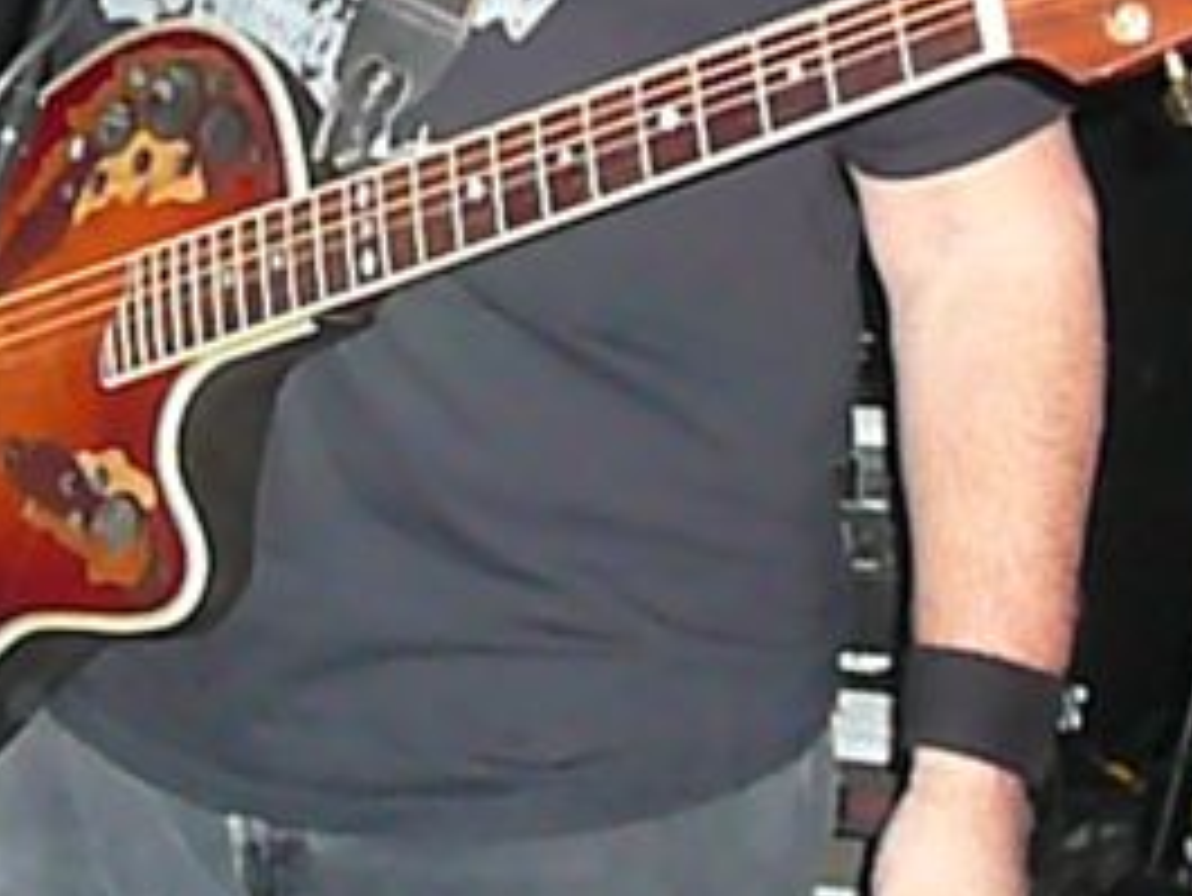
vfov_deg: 16.5
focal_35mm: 86
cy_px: -180
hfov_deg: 22.5
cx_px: 274
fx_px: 2963
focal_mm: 5.2
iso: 800
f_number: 2.8
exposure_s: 1/30
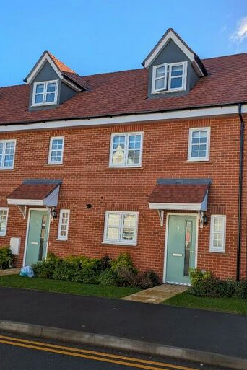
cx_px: 151
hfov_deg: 38.7
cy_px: 189
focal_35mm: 34
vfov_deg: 55.8
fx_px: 350
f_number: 1.85
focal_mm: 6.81
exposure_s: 1/2632
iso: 47
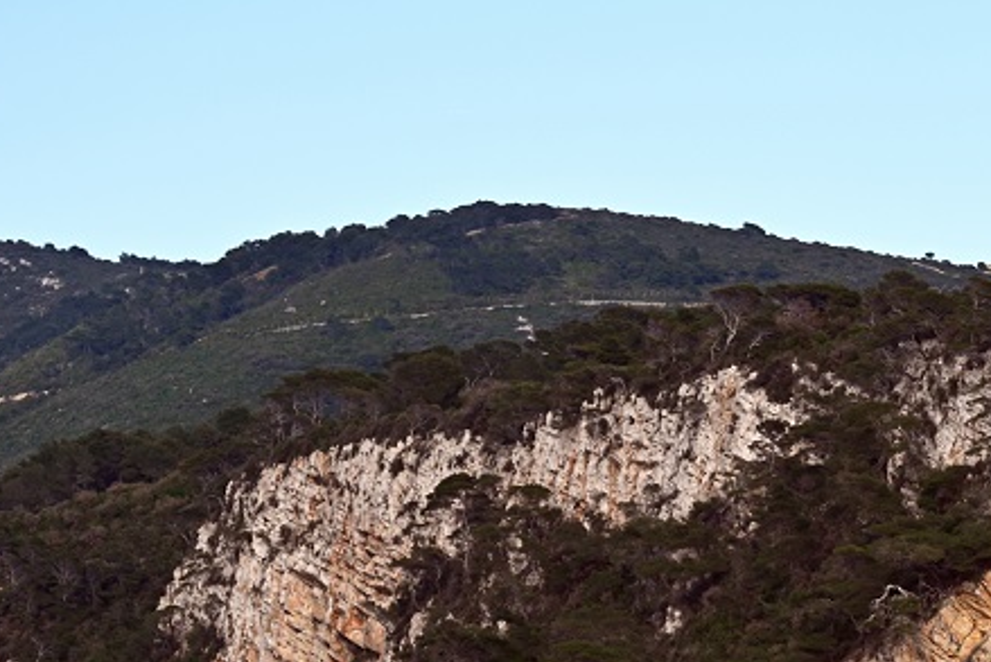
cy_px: 513
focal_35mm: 238
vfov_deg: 5.8
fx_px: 6553
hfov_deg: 8.6
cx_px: 824
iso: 160
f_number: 5.6
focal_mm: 110
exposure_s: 1/500
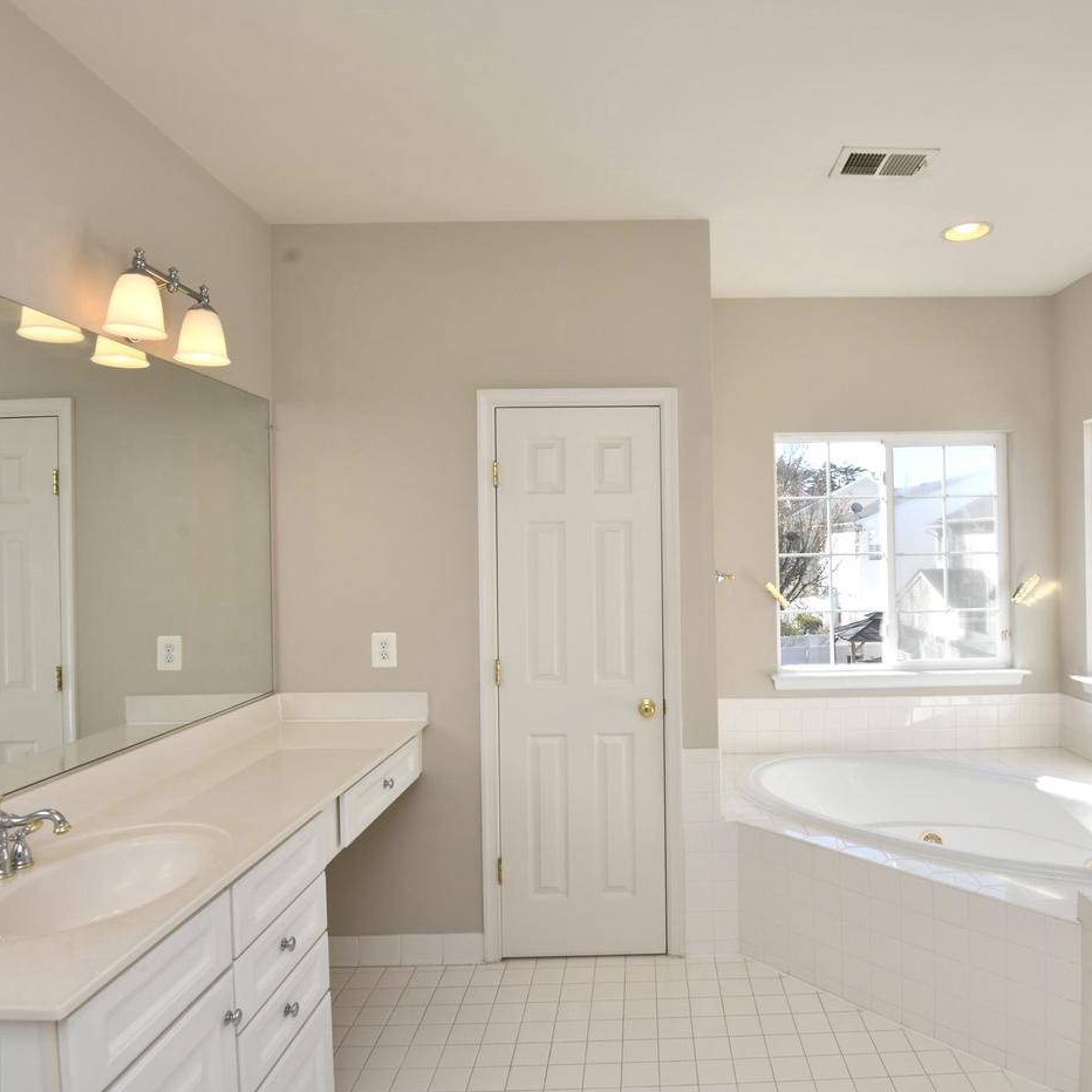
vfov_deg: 72.1
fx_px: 749
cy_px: 532
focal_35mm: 21
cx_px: 661
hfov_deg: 71.3
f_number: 9
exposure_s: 1/250
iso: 200
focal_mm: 16
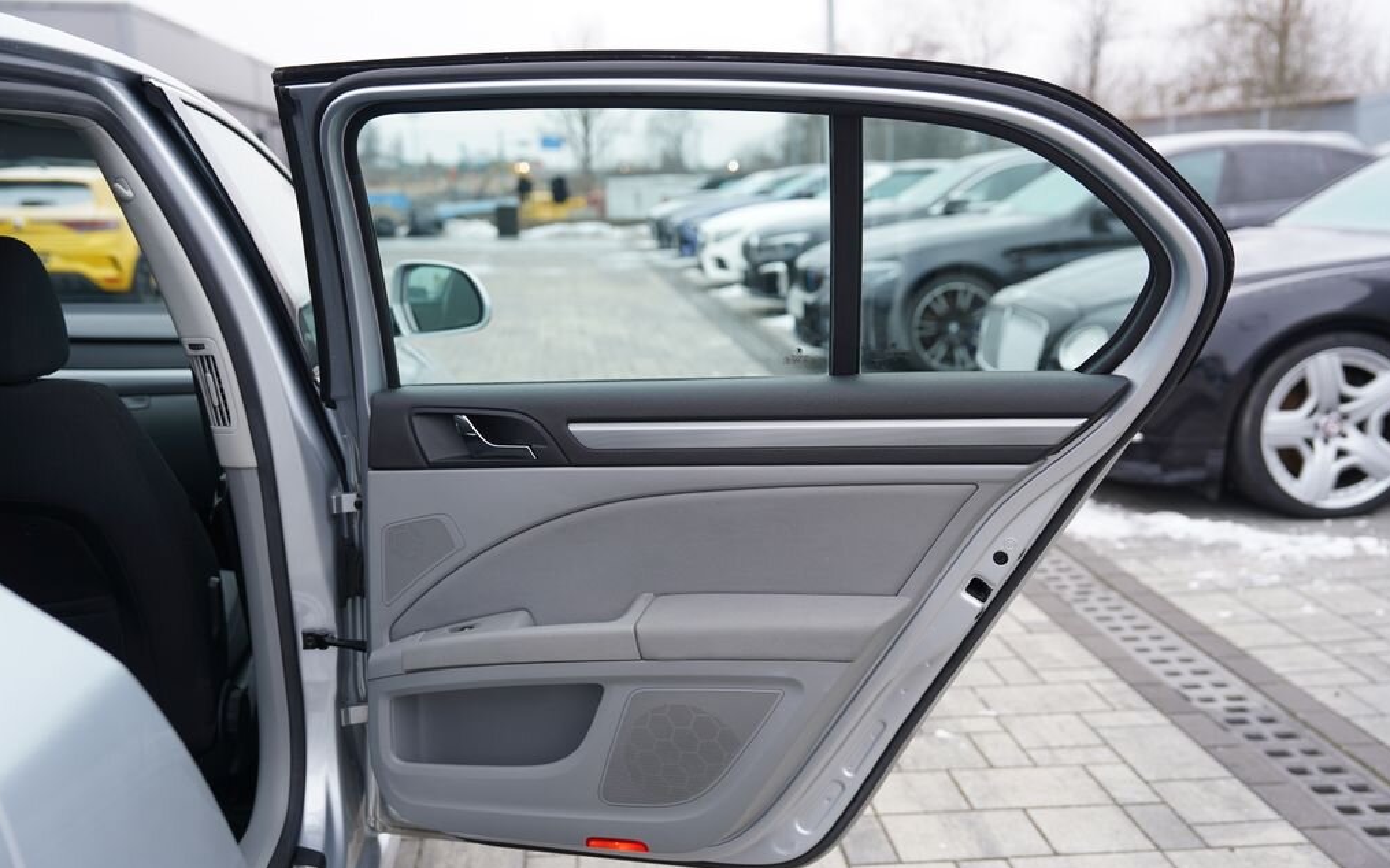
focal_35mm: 36
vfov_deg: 35.3
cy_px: 466
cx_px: 697
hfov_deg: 54.0
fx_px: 1364
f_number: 3.2
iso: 100
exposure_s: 1/50
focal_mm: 35
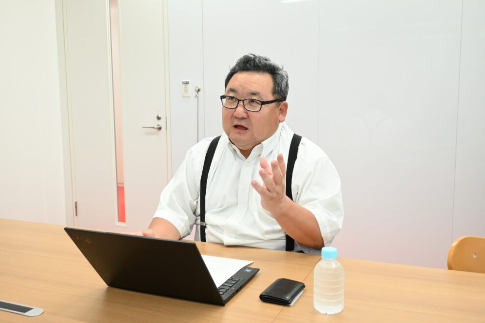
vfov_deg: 40.0
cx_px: 242
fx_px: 445
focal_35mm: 33
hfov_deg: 57.2
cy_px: 162
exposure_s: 1/125
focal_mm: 22
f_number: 4
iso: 1250
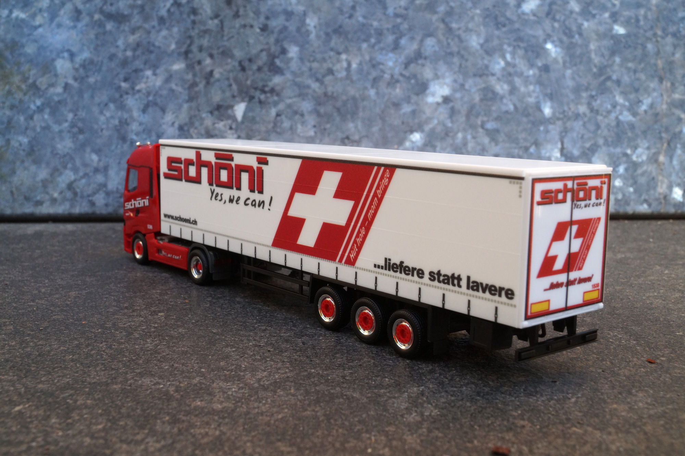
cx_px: 342
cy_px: 228
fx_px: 799
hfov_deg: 46.4
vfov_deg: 31.9
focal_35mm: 42
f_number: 18
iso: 640
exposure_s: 1/60
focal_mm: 28
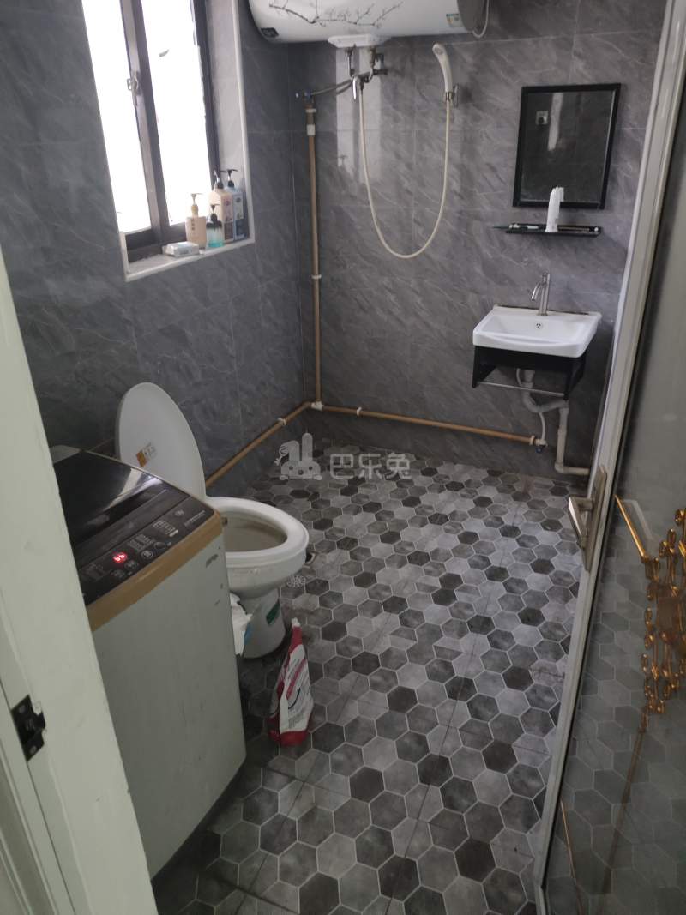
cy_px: 458
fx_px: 661
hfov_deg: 54.9
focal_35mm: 25
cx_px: 343
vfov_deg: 69.4
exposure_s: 1/16.7
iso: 964
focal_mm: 4.71
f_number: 1.79
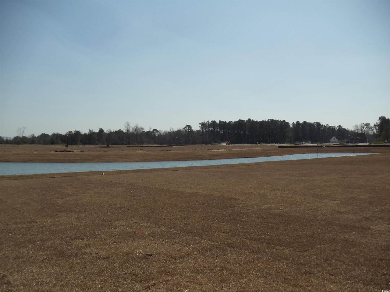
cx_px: 195
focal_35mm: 44
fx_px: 496
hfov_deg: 42.9
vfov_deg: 32.9
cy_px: 146
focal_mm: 6
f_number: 7.1
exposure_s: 1/800
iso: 100
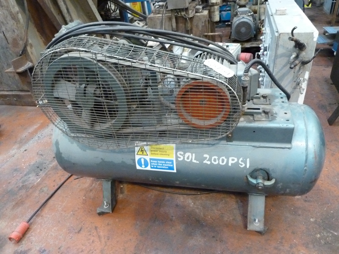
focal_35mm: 25
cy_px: 127
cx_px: 170
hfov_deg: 69.4
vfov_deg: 54.9
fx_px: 245
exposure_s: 1/15
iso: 800
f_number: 3.3
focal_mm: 4.1
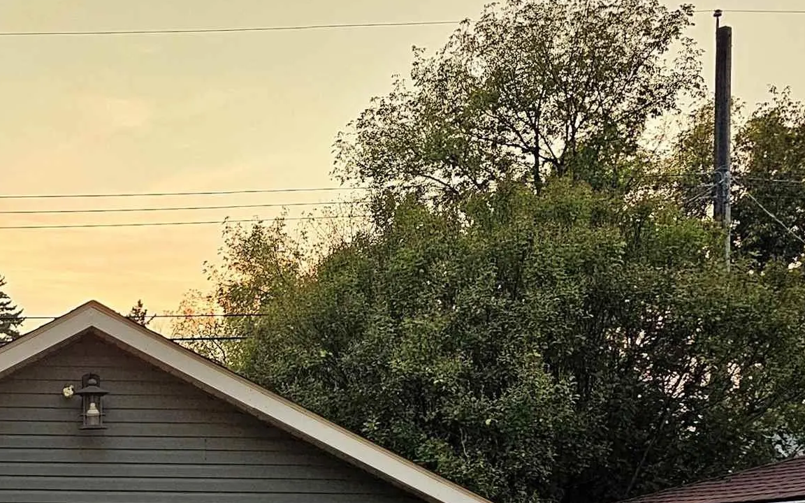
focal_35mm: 65
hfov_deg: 30.0
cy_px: 534
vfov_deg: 19.3
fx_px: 1426
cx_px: 60
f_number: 1.7
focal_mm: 6.3
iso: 800
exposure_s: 1/120
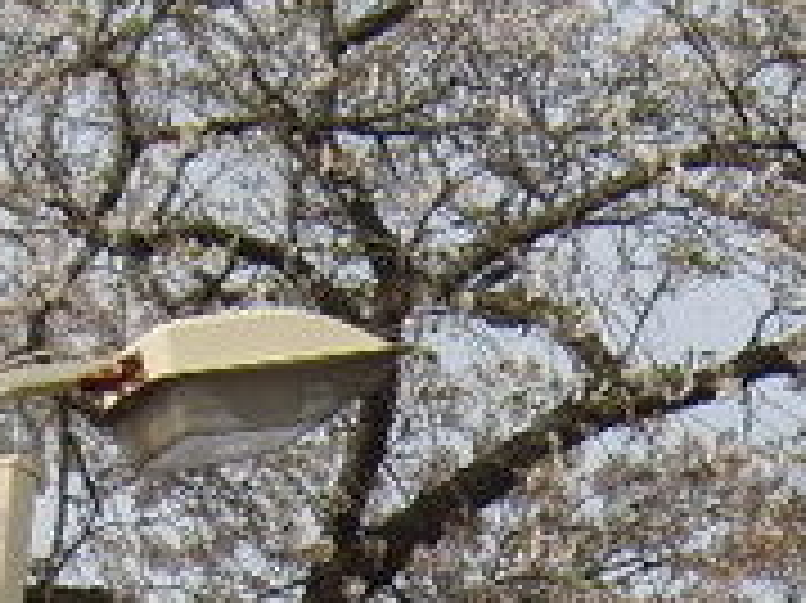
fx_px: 4165
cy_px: 1220
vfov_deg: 7.9
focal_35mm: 179
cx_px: 1121
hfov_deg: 10.7
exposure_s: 1/640
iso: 100
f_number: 3.8
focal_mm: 7.1
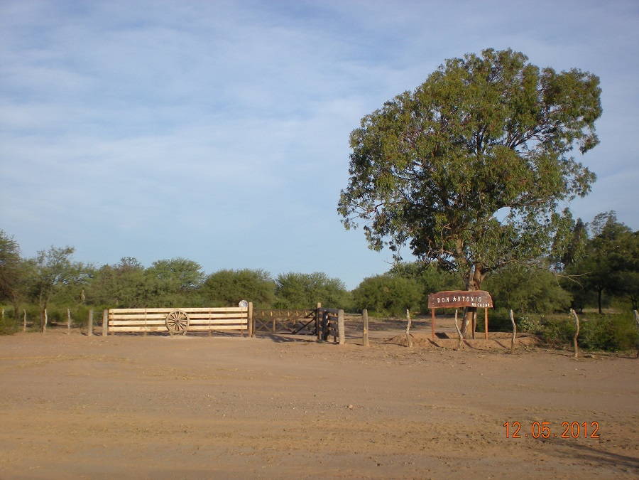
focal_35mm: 44
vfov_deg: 32.9
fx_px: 812
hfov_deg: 42.9
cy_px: 240
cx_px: 320
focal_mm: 7.4
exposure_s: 1/310
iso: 64
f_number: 4.9
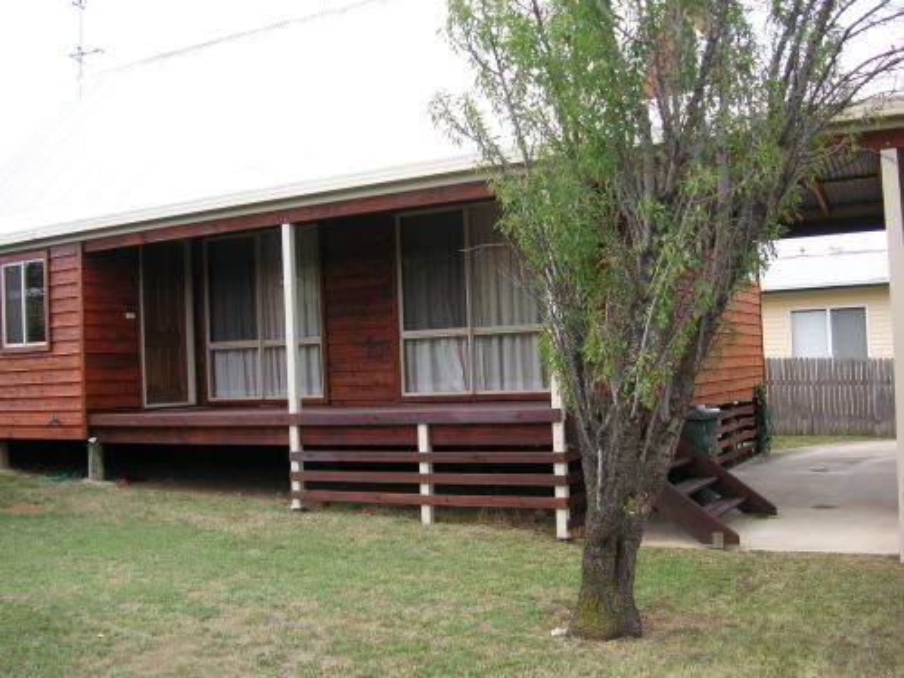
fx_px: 966
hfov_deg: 50.1
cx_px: 452
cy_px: 339
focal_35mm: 37
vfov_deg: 38.7
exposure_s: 1/350
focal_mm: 6.1
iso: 50
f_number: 2.8
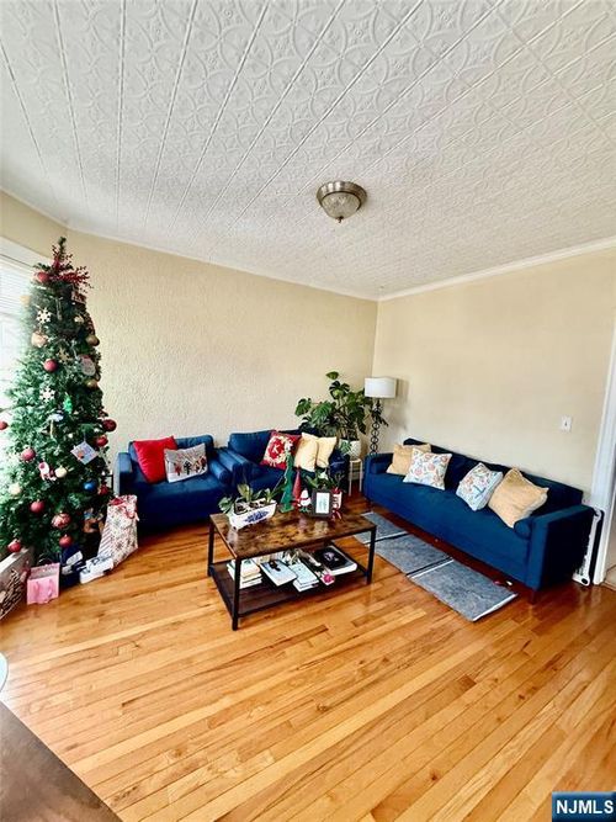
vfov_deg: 102.1
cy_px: 411
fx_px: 332
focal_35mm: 14
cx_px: 308
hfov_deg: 85.7
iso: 320
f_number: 2.2
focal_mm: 2.22
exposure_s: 1/75
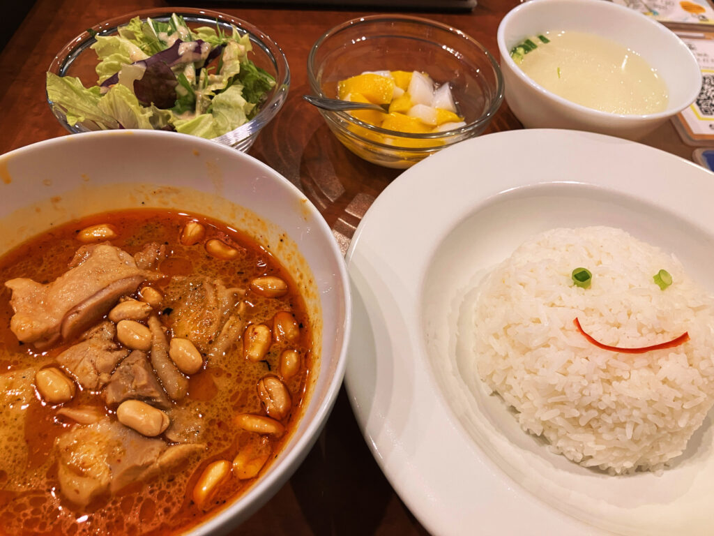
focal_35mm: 28
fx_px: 578
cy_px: 268
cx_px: 357
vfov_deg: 49.7
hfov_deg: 63.4
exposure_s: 1/50
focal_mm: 3.99
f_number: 1.8
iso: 100
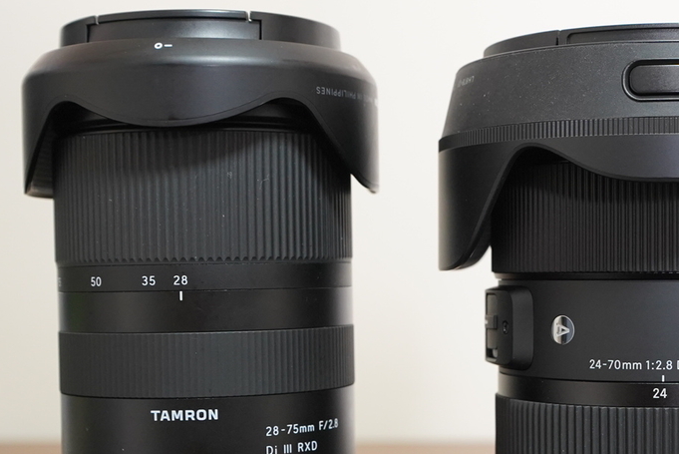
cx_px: 454
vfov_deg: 18.4
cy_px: 312
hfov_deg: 27.2
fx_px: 1397
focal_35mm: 74
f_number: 5
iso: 1250
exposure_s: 1/25
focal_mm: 28
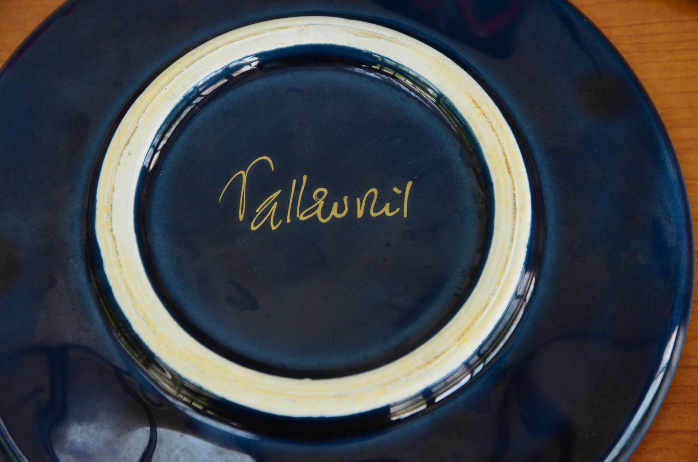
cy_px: 231
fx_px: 3047
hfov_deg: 13.1
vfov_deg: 8.7
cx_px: 349
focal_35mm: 158
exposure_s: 1/100
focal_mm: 105
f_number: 9
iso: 800
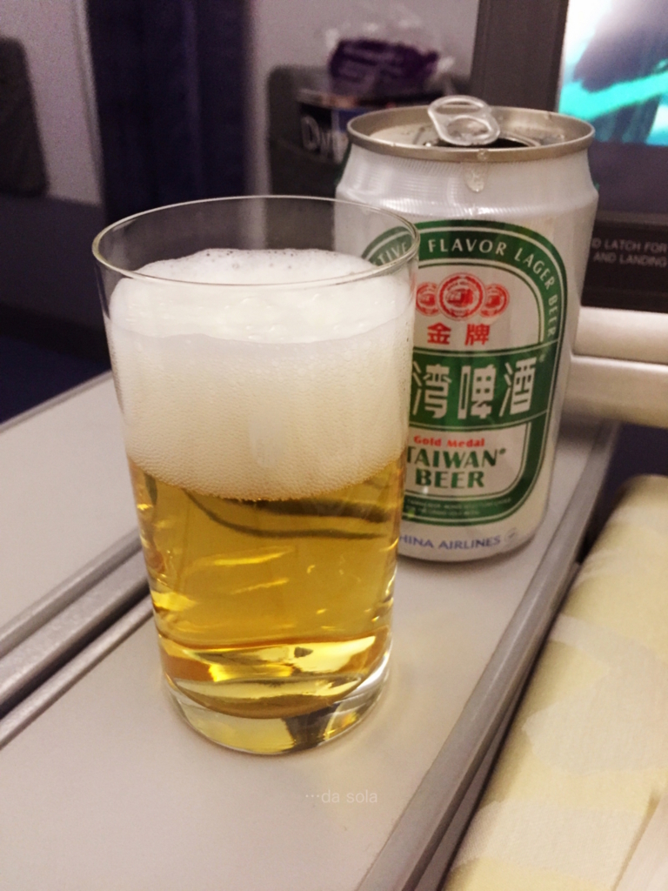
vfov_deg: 61.7
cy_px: 446
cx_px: 334
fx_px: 746
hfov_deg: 48.2
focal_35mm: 29
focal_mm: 4.15
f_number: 2.2
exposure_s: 1/20
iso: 250
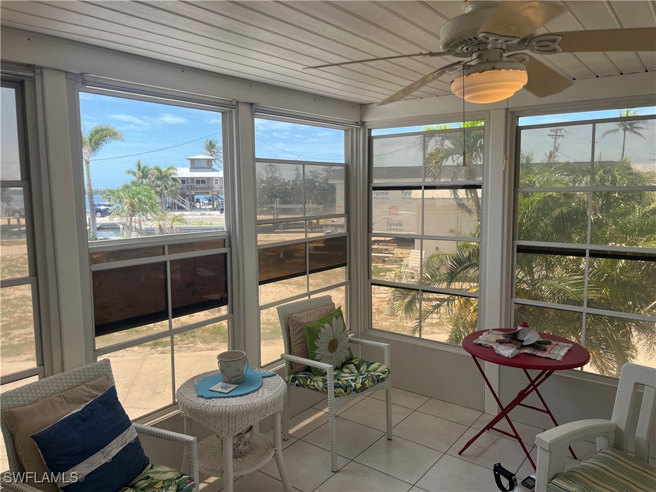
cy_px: 246
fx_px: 493
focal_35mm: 26
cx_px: 328
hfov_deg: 67.3
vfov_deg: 53.1
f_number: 1.6
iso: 50
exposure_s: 1/489
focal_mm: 5.1
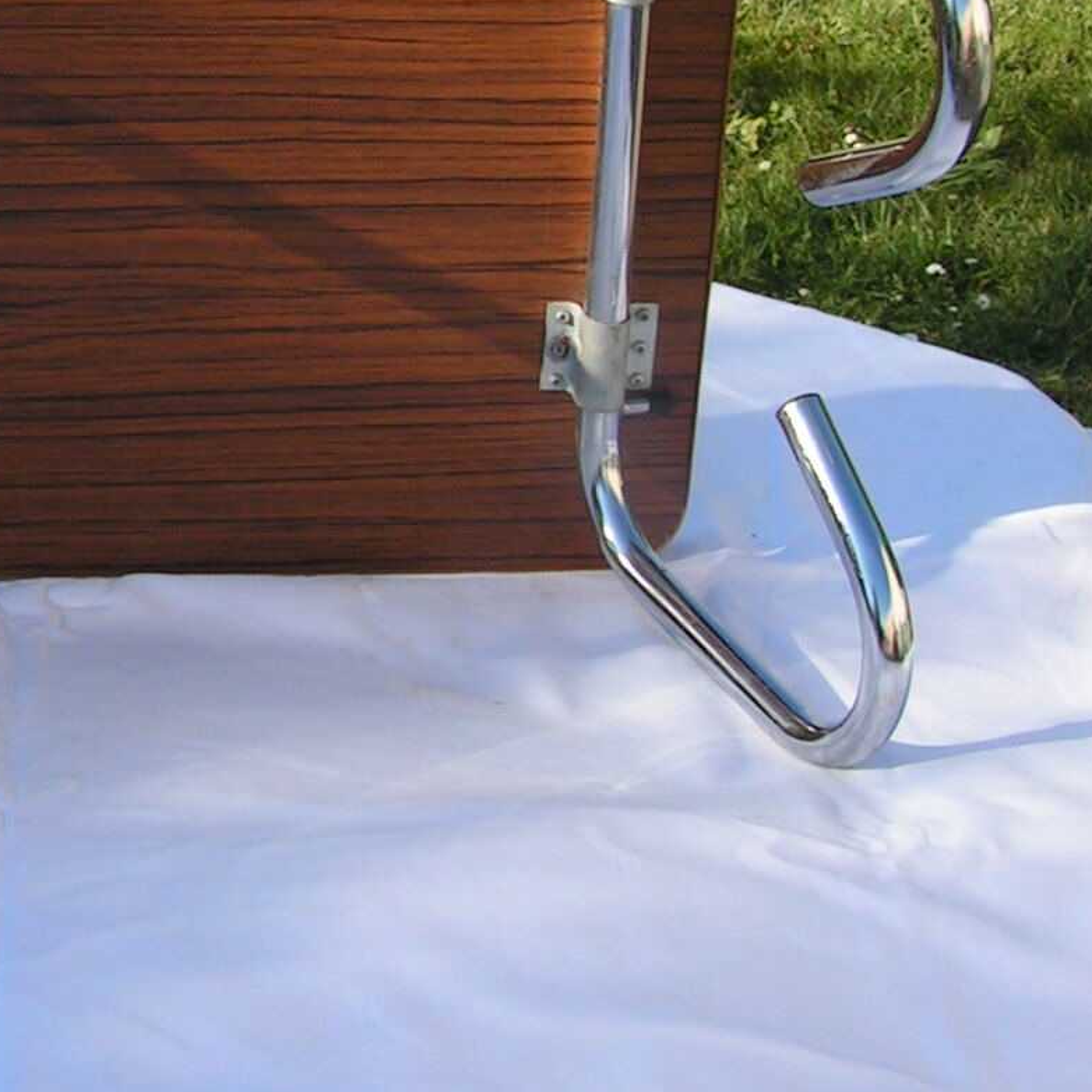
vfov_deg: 19.5
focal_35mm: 88
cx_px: -40
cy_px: 235
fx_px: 3141
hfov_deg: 19.1
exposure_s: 1/200
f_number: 5.6
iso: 50
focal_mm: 5.8
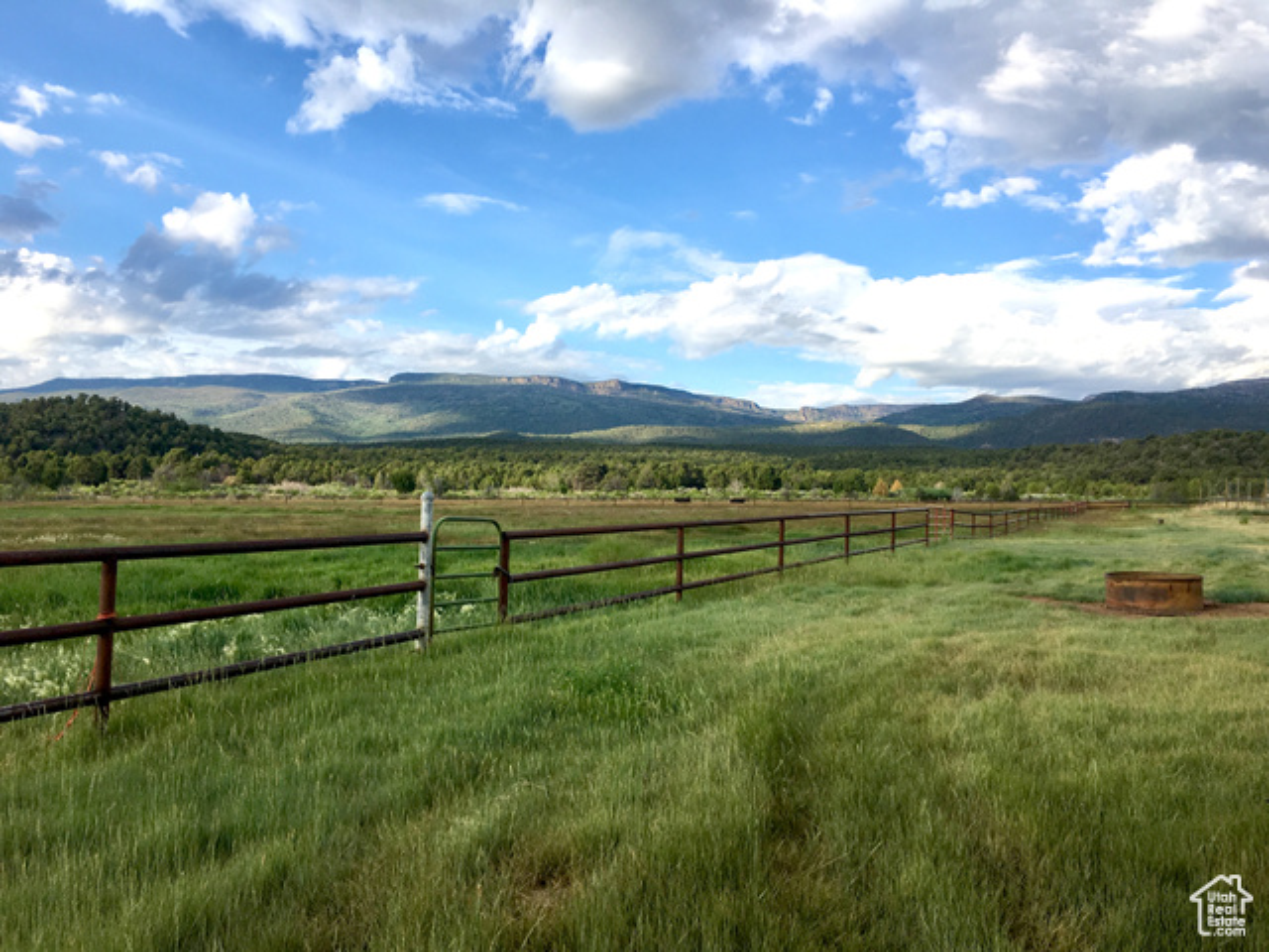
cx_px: 634
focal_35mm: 29
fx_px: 1063
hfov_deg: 61.7
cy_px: 476
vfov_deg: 48.2
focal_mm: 4.15
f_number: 2.2
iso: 25
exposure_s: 1/610
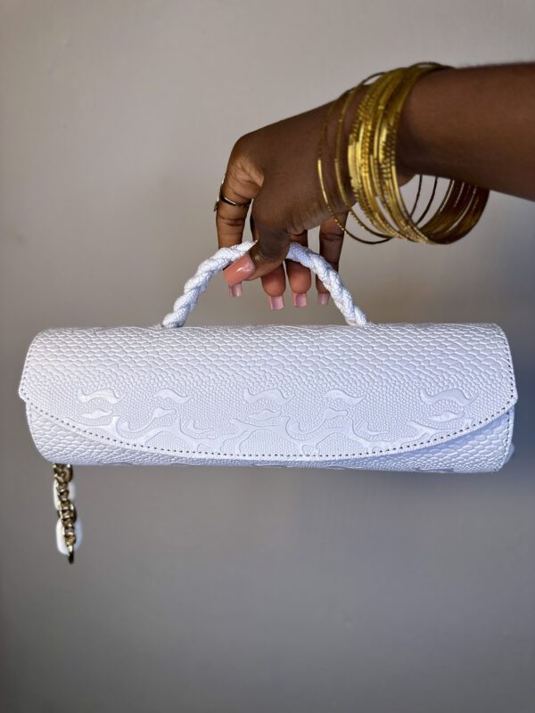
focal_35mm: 24
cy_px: 356
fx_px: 495
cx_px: 268
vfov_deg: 71.6
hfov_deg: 56.8
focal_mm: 6.86
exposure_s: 1/634
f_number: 1.78
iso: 80
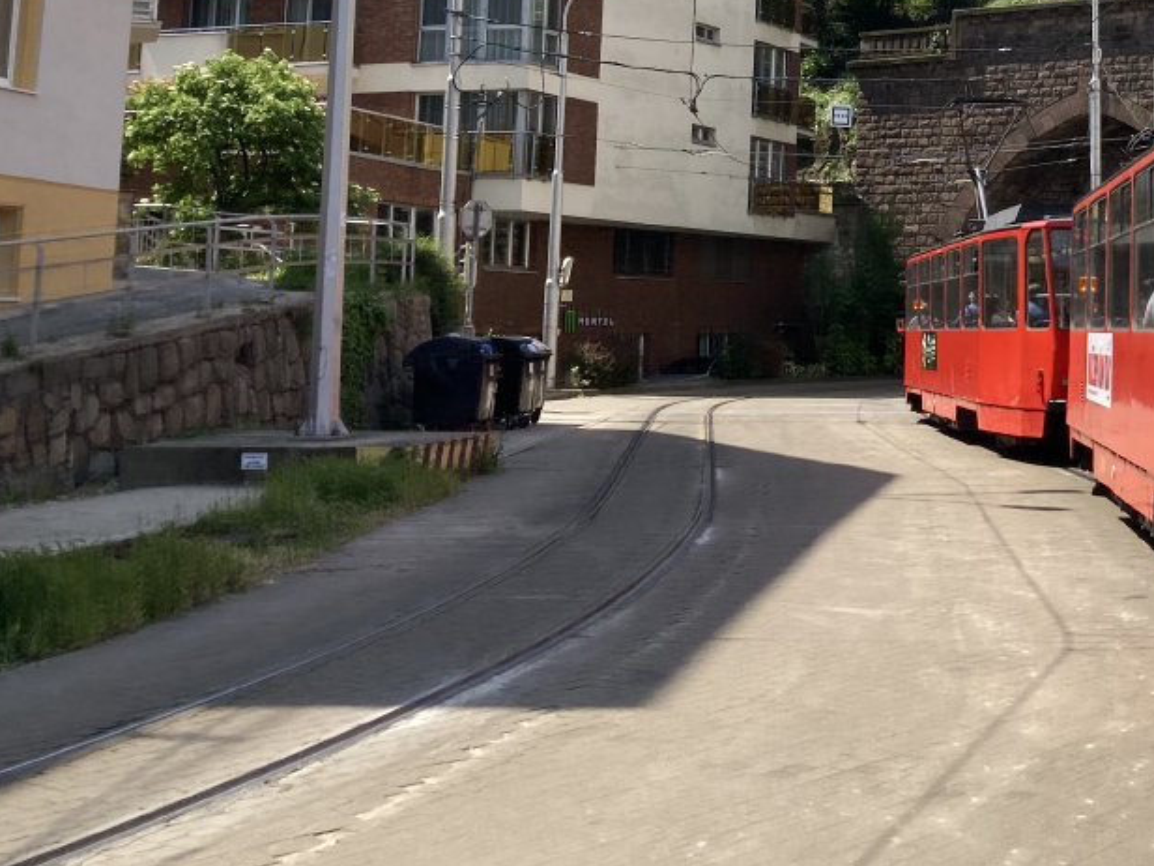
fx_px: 1967
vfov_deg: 24.1
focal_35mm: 59
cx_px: 1122
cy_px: 78
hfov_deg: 30.6
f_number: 1.8
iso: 20
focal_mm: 3.99
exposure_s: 1/1499
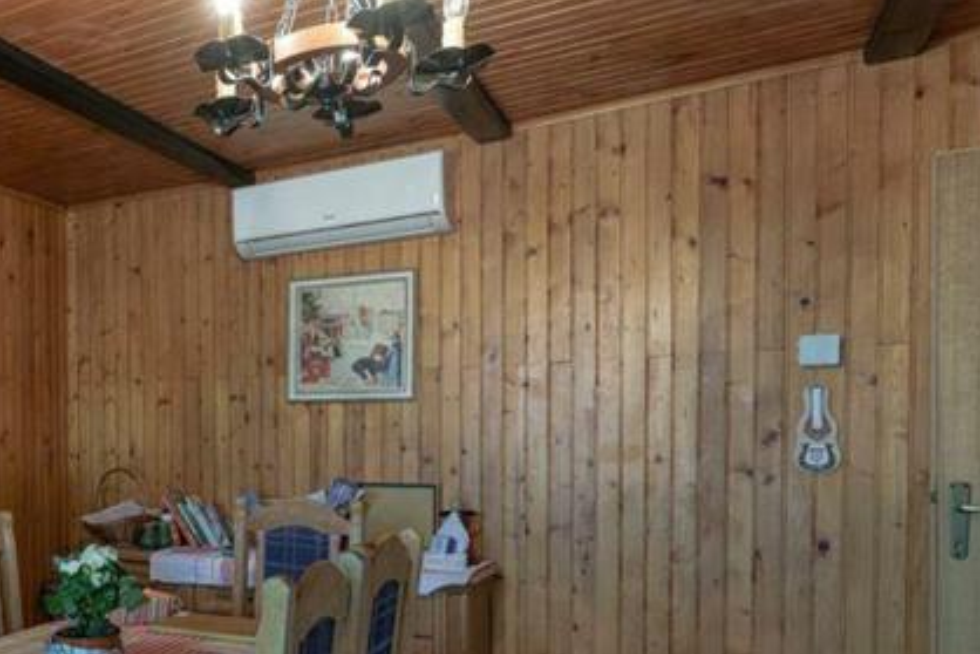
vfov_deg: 39.3
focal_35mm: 32
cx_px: 128
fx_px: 871
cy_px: 538
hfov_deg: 52.7
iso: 100
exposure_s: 1/1.67
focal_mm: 17
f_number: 6.3
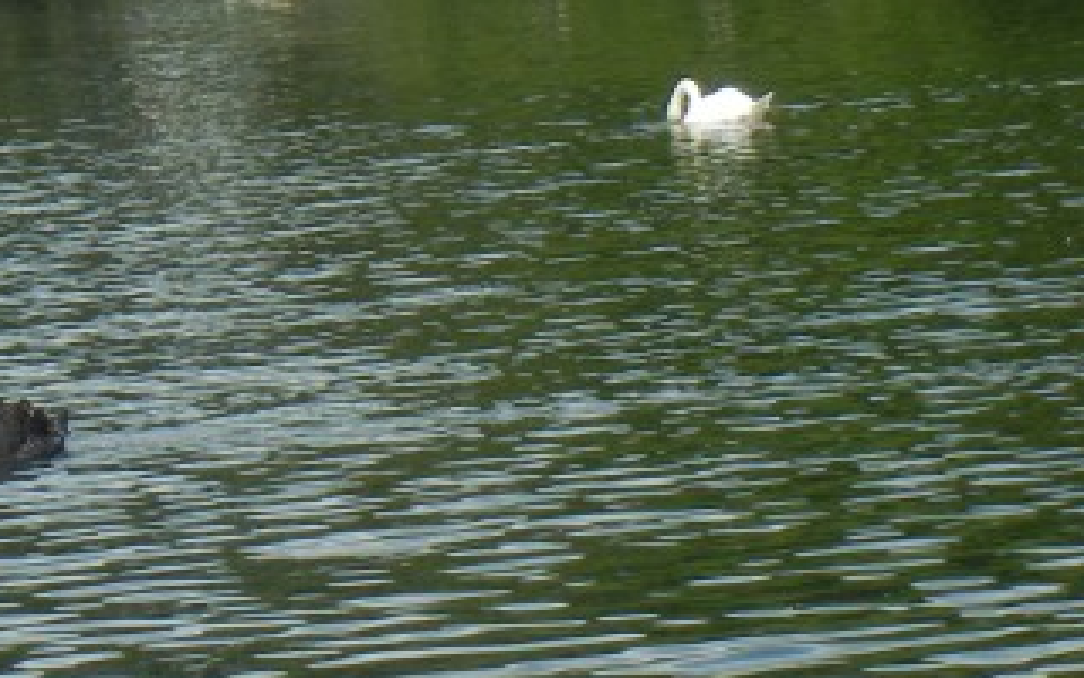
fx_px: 10222
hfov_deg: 6.0
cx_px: -552
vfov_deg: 3.8
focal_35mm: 346
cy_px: -68
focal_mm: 18.3
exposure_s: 1/662
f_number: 4.5
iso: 160
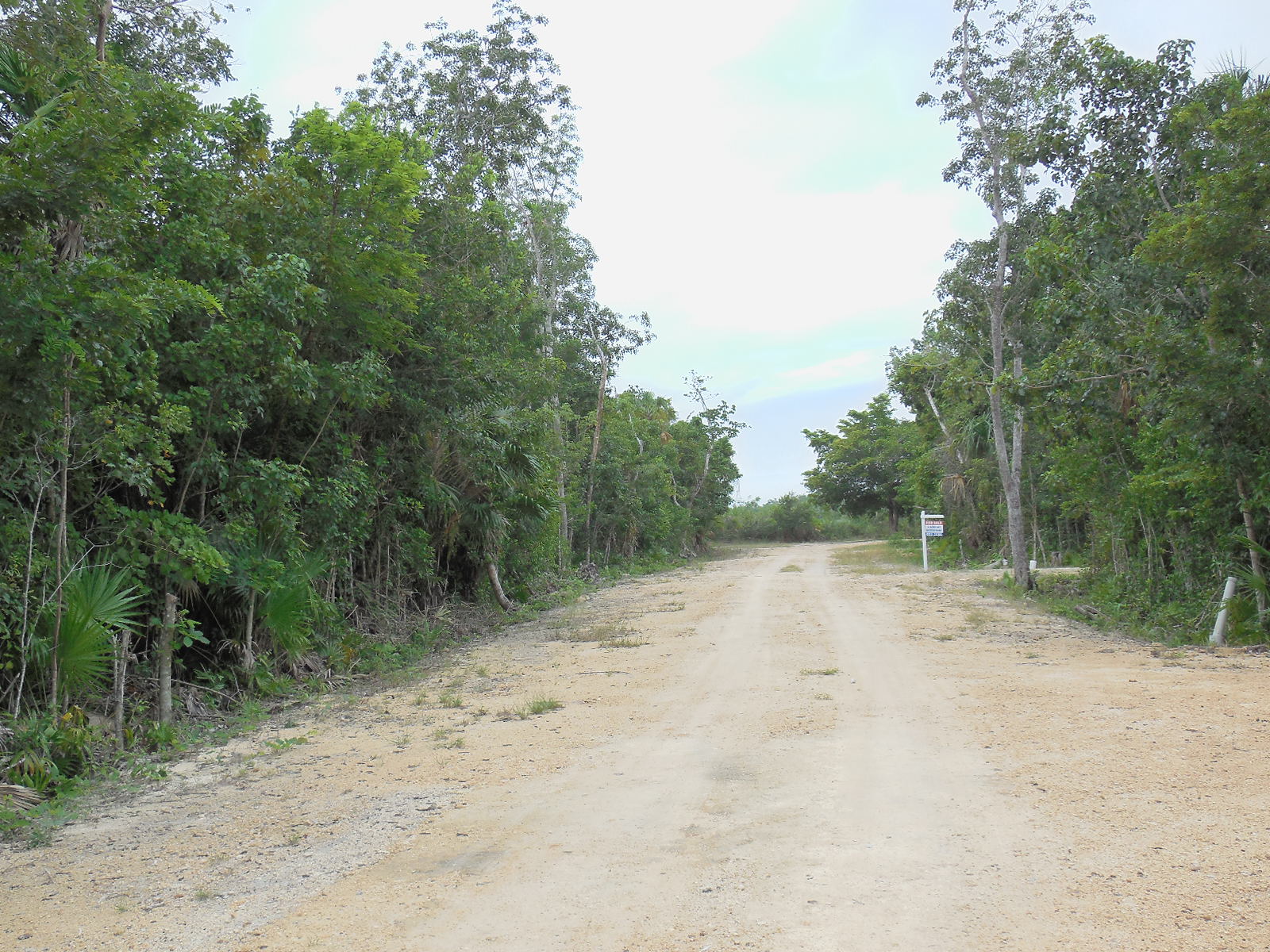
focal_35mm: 40
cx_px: 635
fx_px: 1468
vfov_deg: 36.0
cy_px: 476
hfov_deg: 46.8
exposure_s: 1/800
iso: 125
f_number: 3.6
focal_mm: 7.1
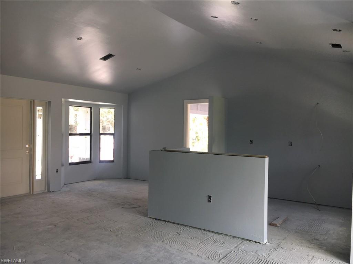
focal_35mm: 29
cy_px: 132
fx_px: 296
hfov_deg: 61.7
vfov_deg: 48.2
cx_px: 176
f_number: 2.2
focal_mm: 4.15
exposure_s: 1/40
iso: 25
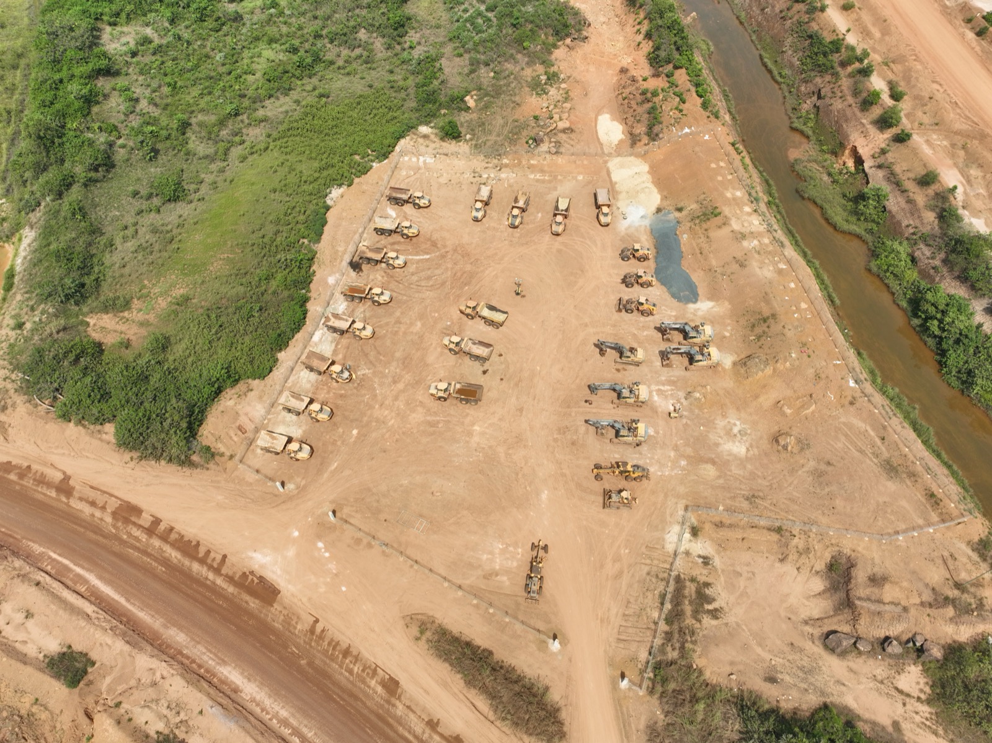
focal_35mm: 24
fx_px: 687
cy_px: 372
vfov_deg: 56.8
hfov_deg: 71.6
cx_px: 496
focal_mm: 12.29
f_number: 2.8
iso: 100
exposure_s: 1/1250
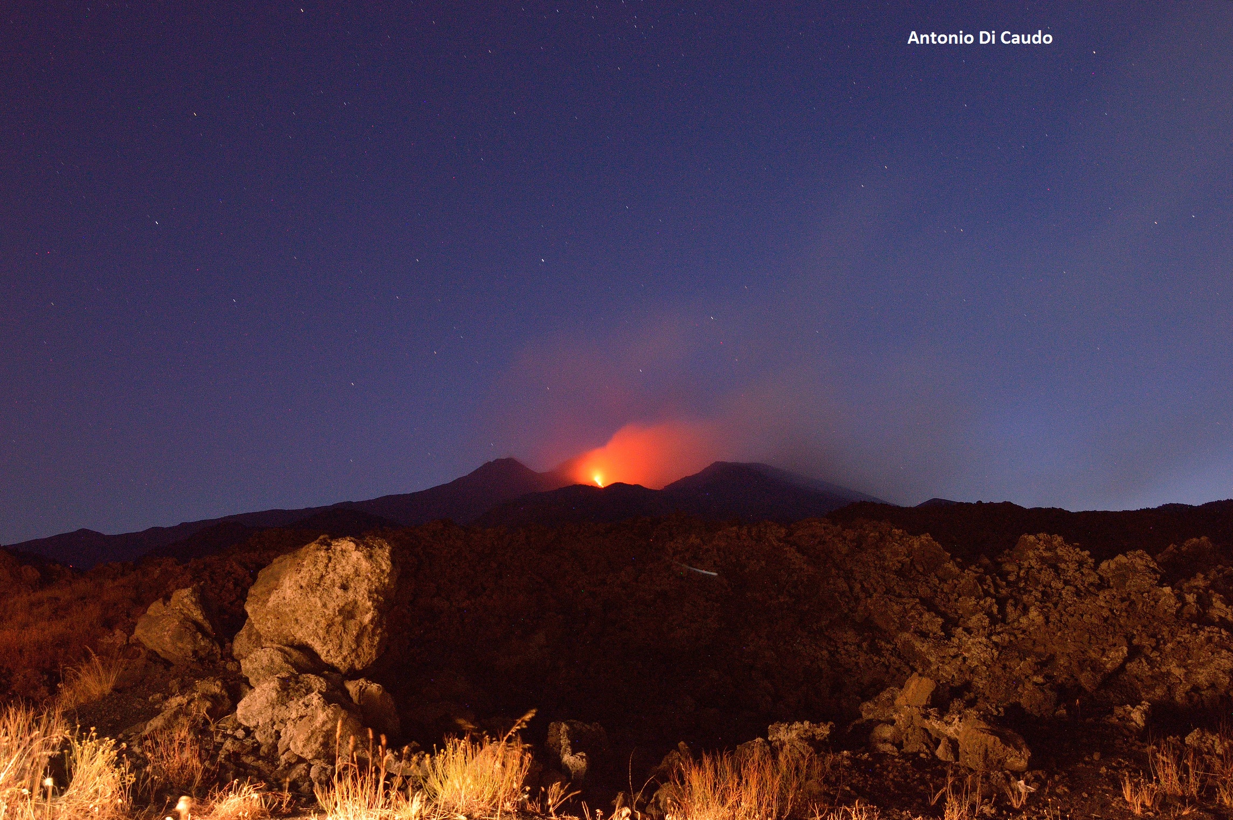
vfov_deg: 47.9
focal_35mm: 27
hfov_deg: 67.4
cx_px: 616
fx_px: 924
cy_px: 410
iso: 400
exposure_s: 30
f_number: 8
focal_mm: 18
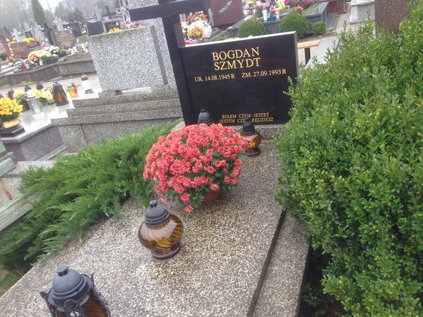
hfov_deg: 55.4
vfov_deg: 42.9
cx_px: 212
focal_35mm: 33
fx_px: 403
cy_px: 158
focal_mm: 4.12
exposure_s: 1/60
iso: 64
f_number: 2.4
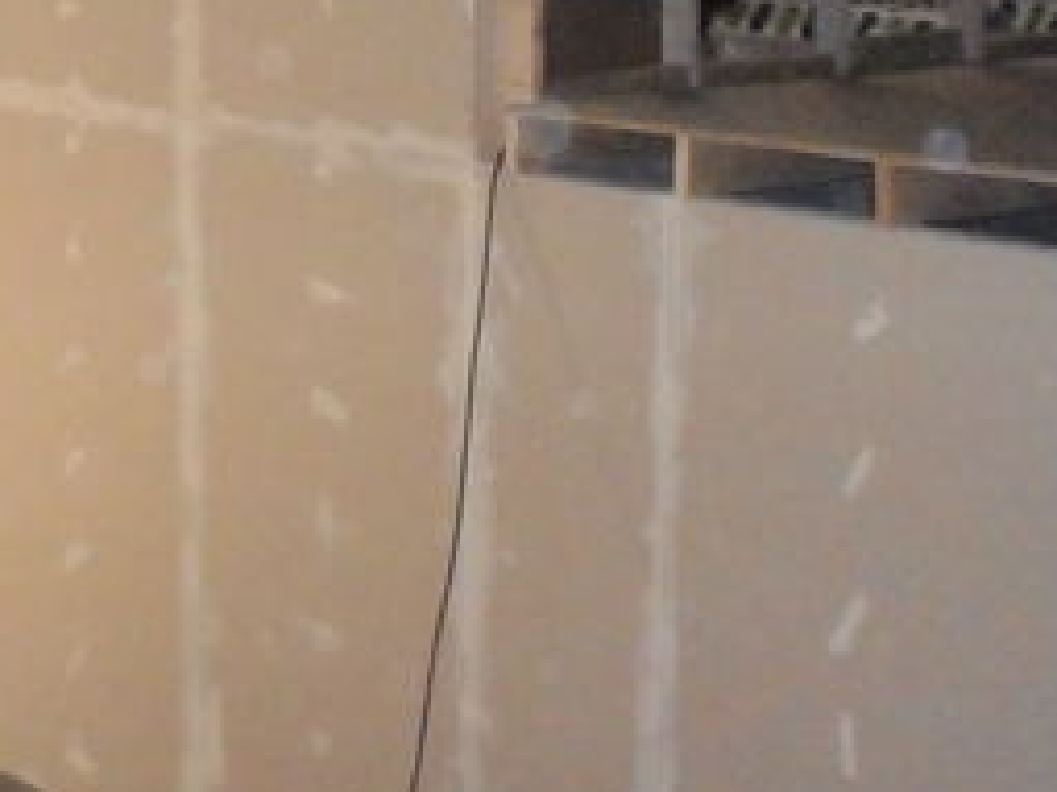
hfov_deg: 20.6
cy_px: 153
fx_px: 2838
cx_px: 99
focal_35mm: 93
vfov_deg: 15.8
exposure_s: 1/250
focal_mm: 6.2
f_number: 4.3
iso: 1600
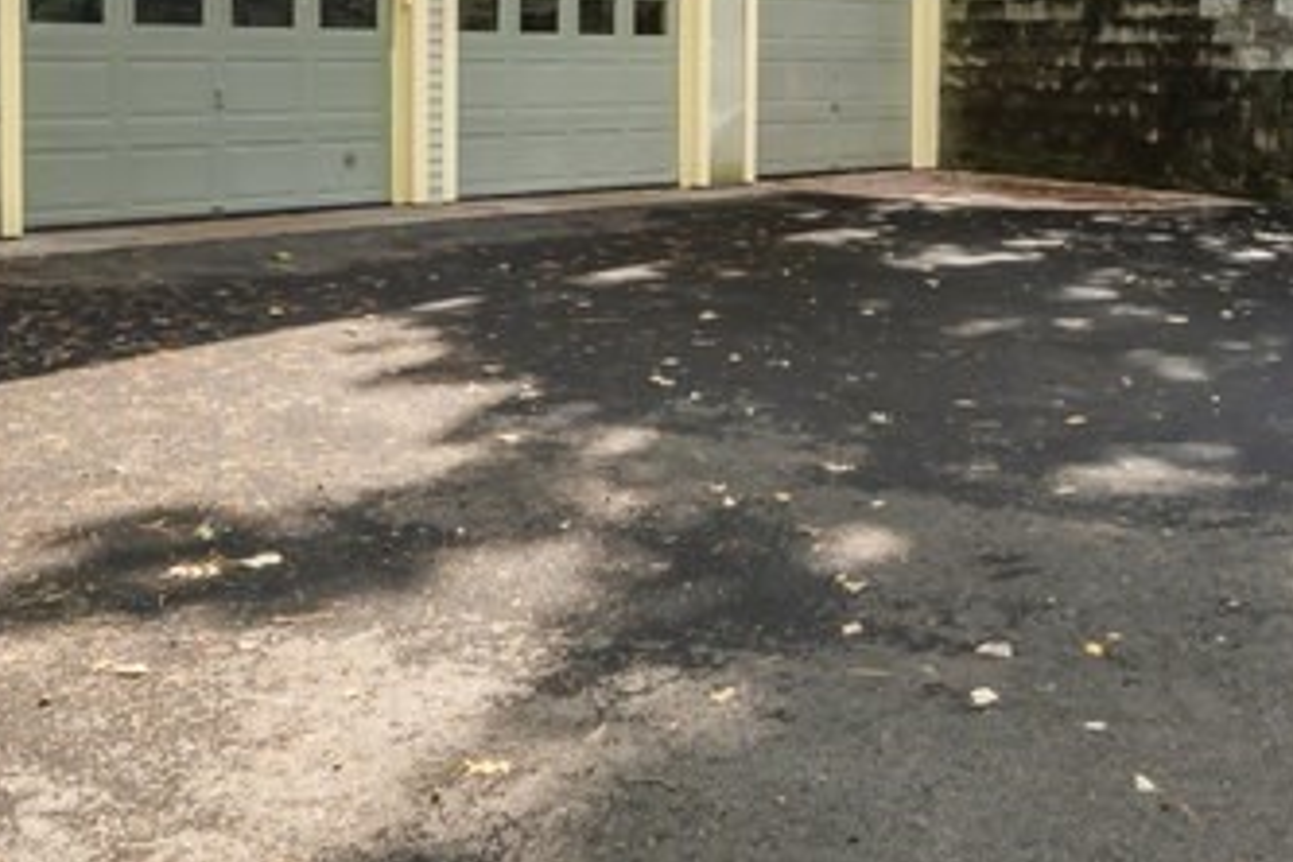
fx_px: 1724
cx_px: 831
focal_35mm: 48
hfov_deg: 40.7
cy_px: 118
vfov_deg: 27.3
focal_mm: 16
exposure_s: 1/80
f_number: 8
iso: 200
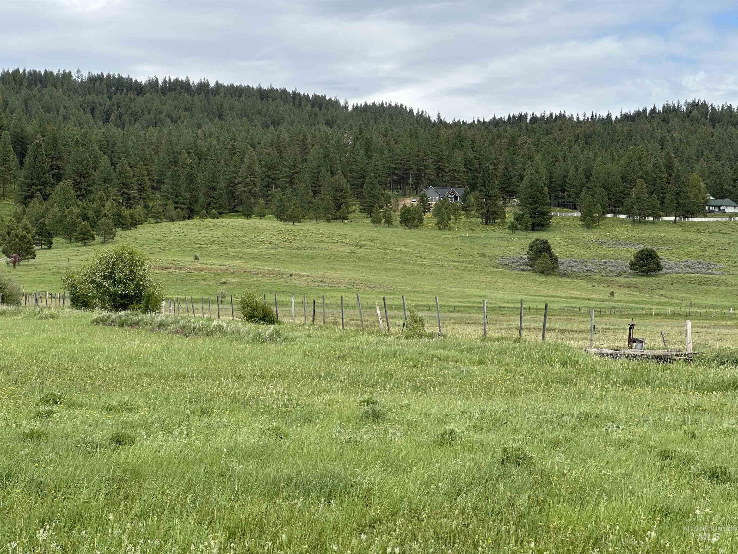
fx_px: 1642
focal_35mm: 77
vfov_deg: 19.1
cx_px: 369
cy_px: 277
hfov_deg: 25.3
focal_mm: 9
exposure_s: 1/492
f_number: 2.8
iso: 32
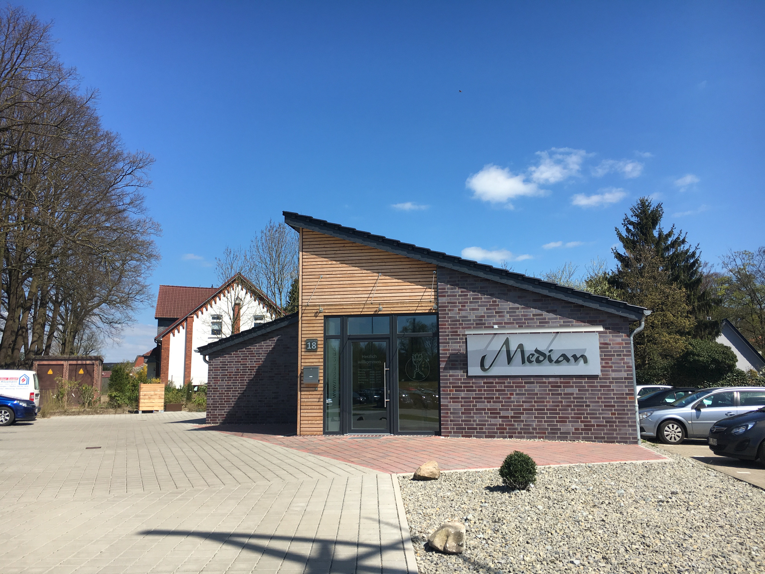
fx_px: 641
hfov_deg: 61.7
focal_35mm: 29
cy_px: 287
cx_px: 382
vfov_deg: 48.2
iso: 25
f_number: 2.2
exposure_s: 1/1538
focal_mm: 4.15
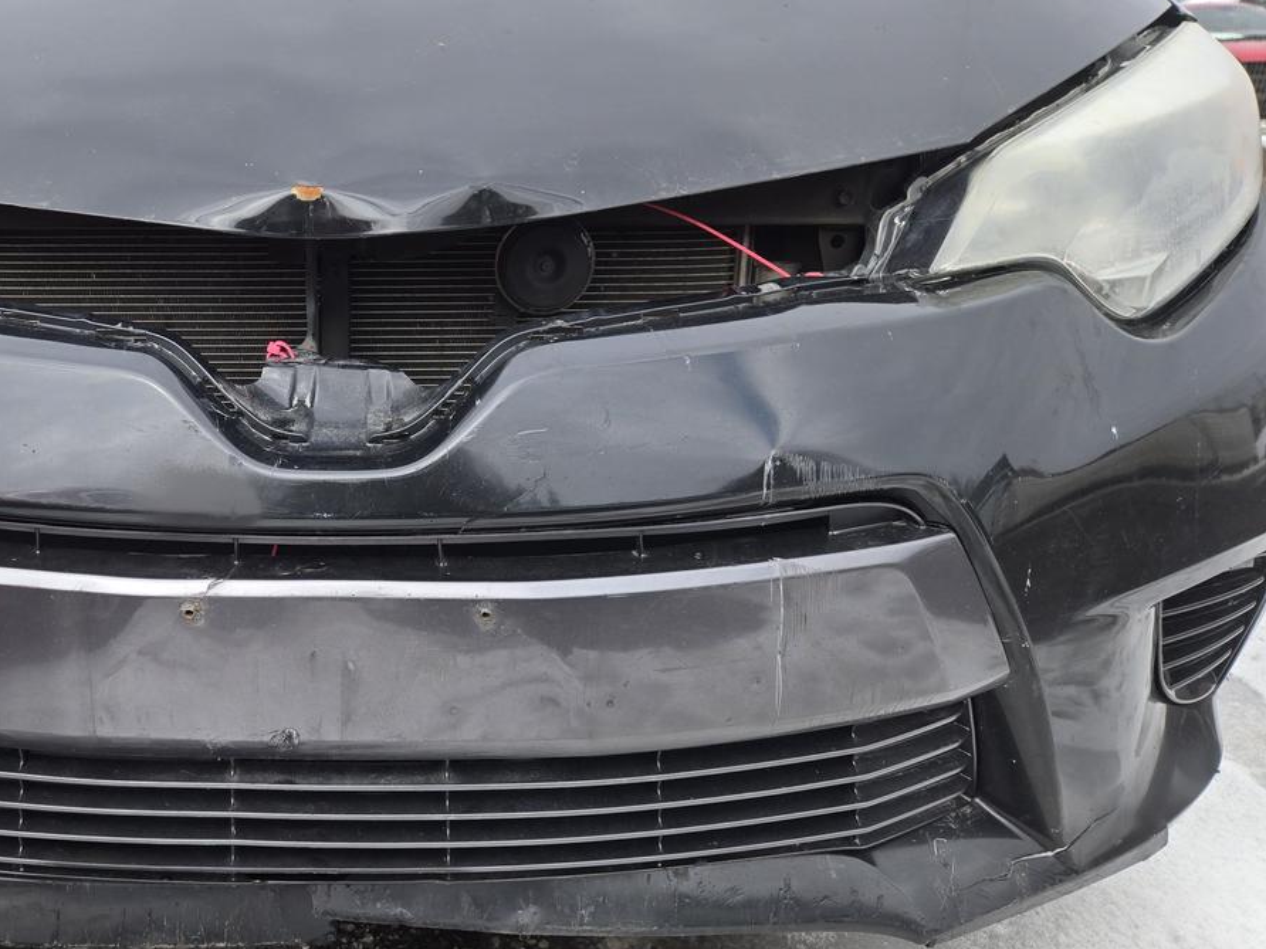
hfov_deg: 53.5
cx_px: 359
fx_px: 1207
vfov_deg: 42.8
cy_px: 545
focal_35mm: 33
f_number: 1.8
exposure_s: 1/707
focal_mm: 5.4
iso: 25
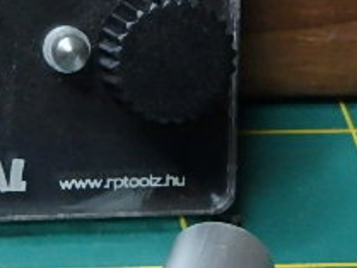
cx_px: -92
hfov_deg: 12.8
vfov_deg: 9.8
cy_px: 282
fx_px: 1548
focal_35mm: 150
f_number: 5.2
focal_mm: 8.7
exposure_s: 1/25
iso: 800
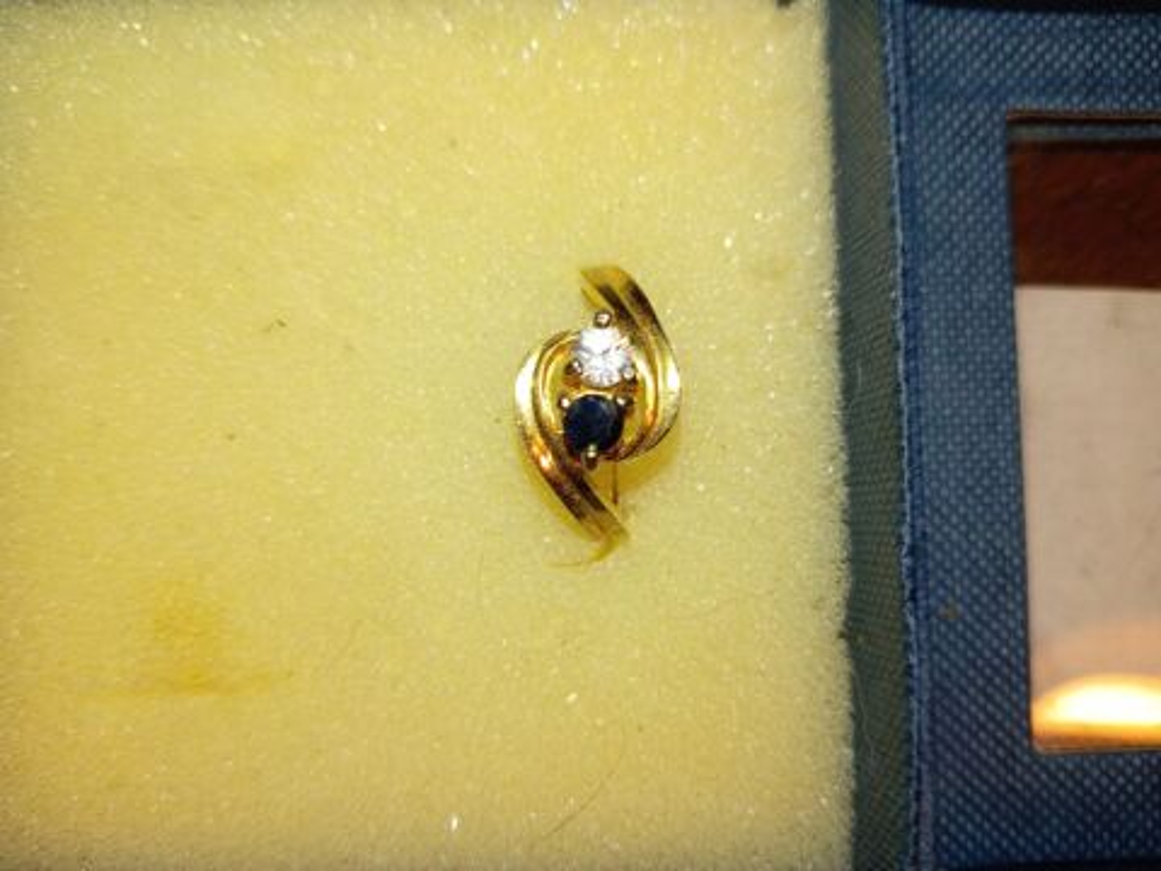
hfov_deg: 65.3
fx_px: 906
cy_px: 436
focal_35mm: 27
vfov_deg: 51.4
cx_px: 580
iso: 212
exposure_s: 1/25
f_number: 1.8
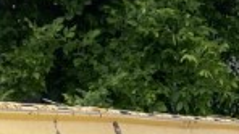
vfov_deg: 7.4
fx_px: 969
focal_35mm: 153
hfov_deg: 14.1
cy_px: 321
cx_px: 102
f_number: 1.6
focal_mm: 4.2
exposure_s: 1/1006
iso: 32
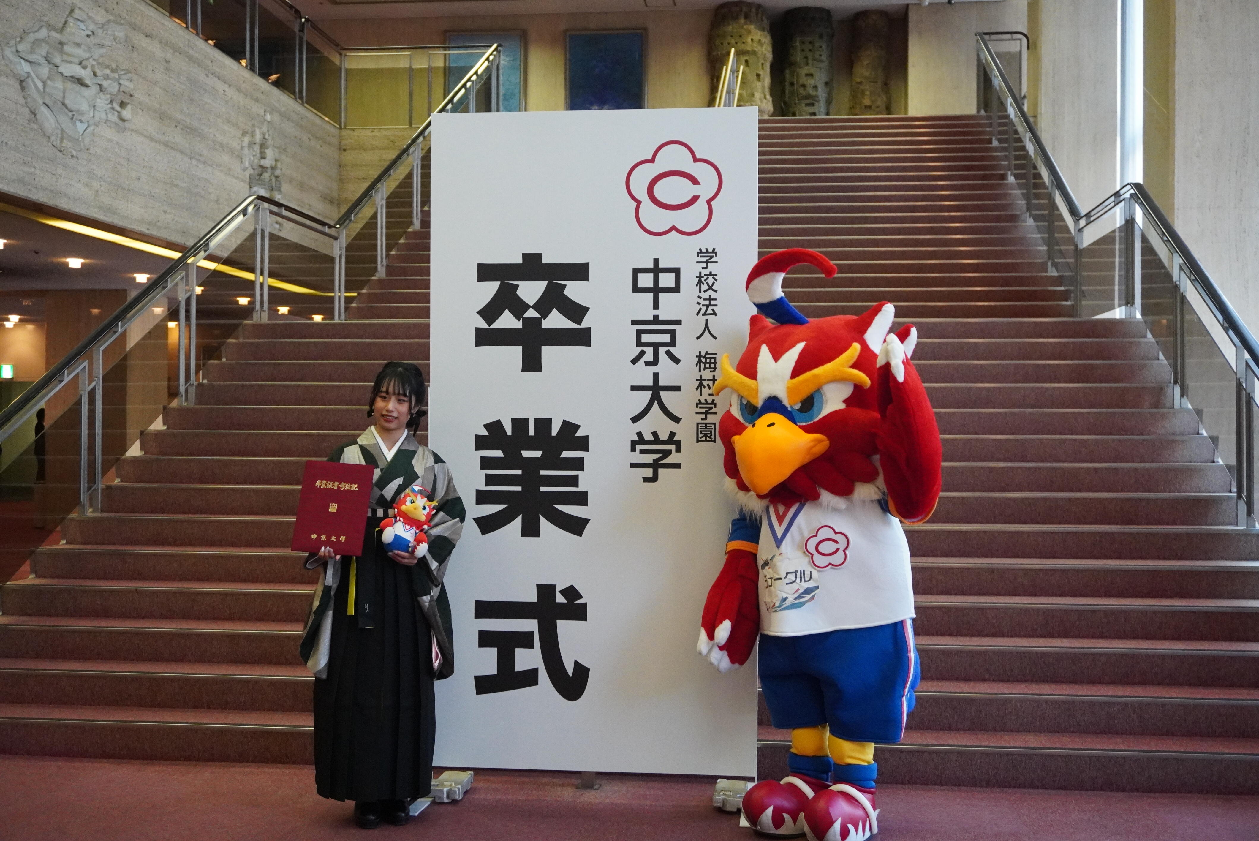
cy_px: 420
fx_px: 1417
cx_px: 630
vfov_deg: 33.1
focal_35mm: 40
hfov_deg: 47.9
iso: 4000
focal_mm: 27
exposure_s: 1/160
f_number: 4.5
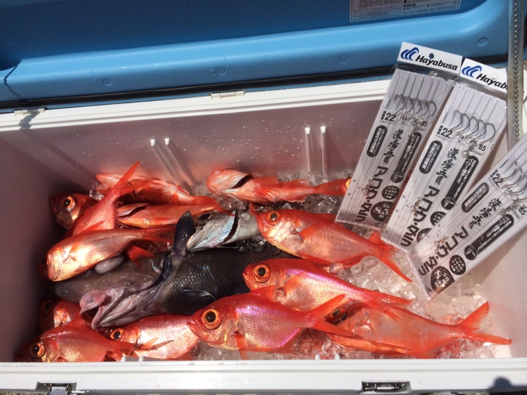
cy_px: 198
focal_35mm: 30
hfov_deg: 60.0
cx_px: 264
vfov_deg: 46.8
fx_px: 457
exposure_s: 1/10309
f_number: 2.2
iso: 40
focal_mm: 4.12
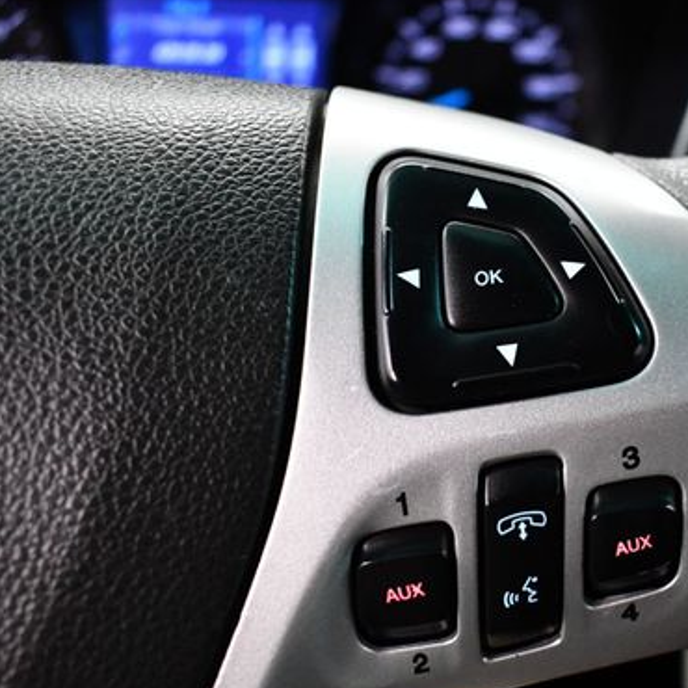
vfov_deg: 32.2
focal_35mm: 53
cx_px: 554
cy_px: 392
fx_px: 1192
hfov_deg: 31.3
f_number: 3.5
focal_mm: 18
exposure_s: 1/100
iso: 3200
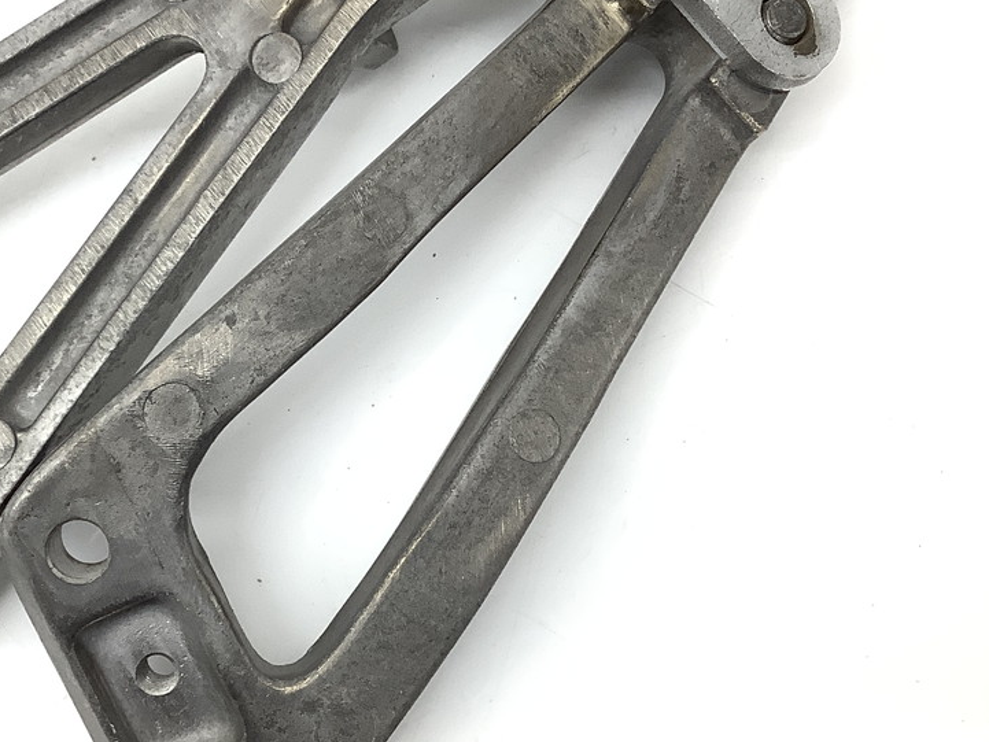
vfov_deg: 26.5
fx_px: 1572
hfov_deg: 34.5
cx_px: 303
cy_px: 306
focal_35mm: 55
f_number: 2.4
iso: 80
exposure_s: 1/120
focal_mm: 3.3
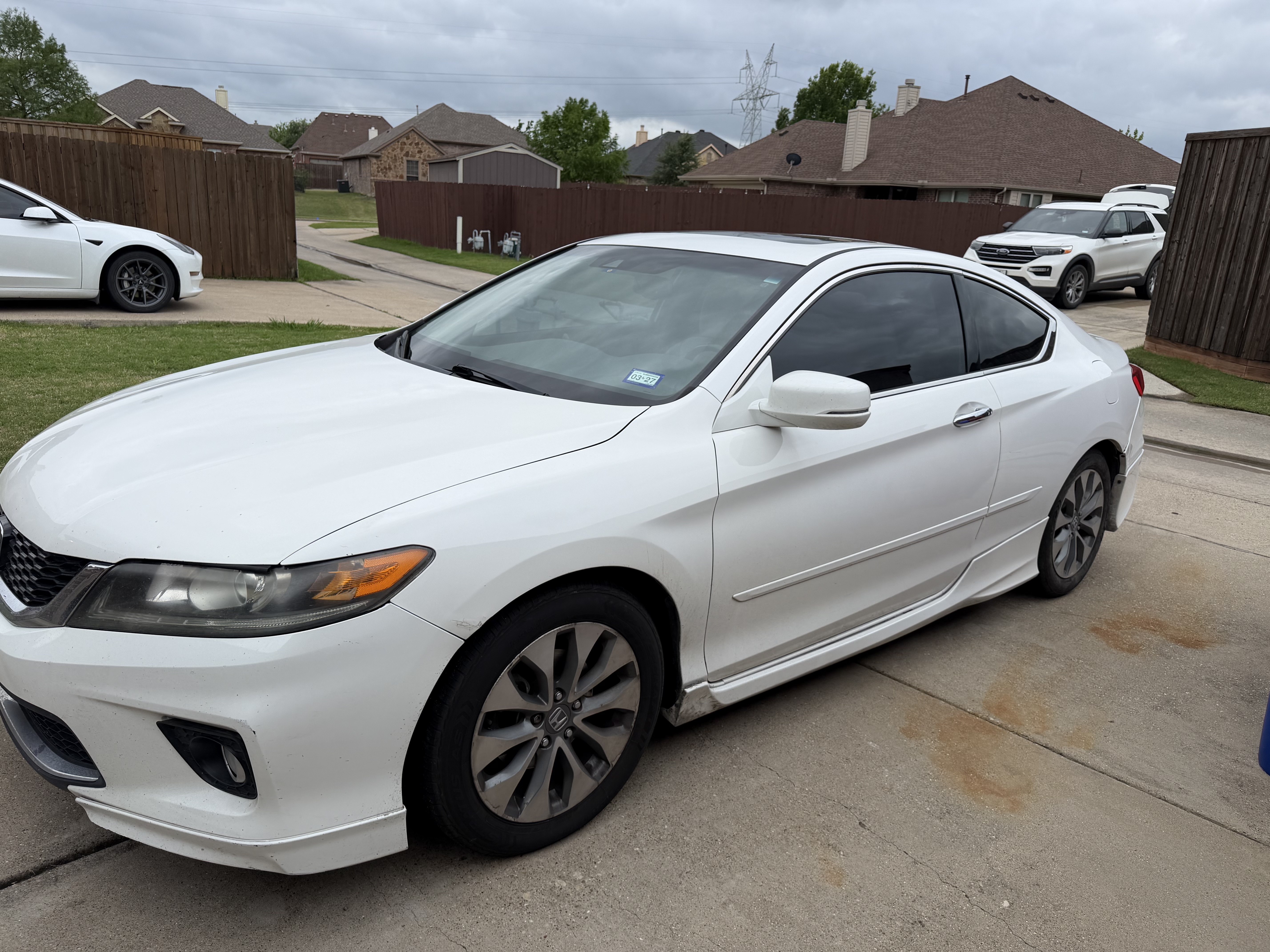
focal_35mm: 24
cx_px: 635
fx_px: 881
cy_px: 476
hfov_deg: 71.6
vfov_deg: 56.8
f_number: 1.78
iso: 80
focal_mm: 6.76
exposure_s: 1/4167
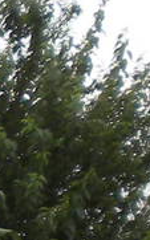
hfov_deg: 3.6
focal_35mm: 346
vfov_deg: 5.9
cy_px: 461
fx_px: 2265
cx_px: -503
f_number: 3.5
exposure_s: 1/225
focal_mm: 6.6
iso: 64
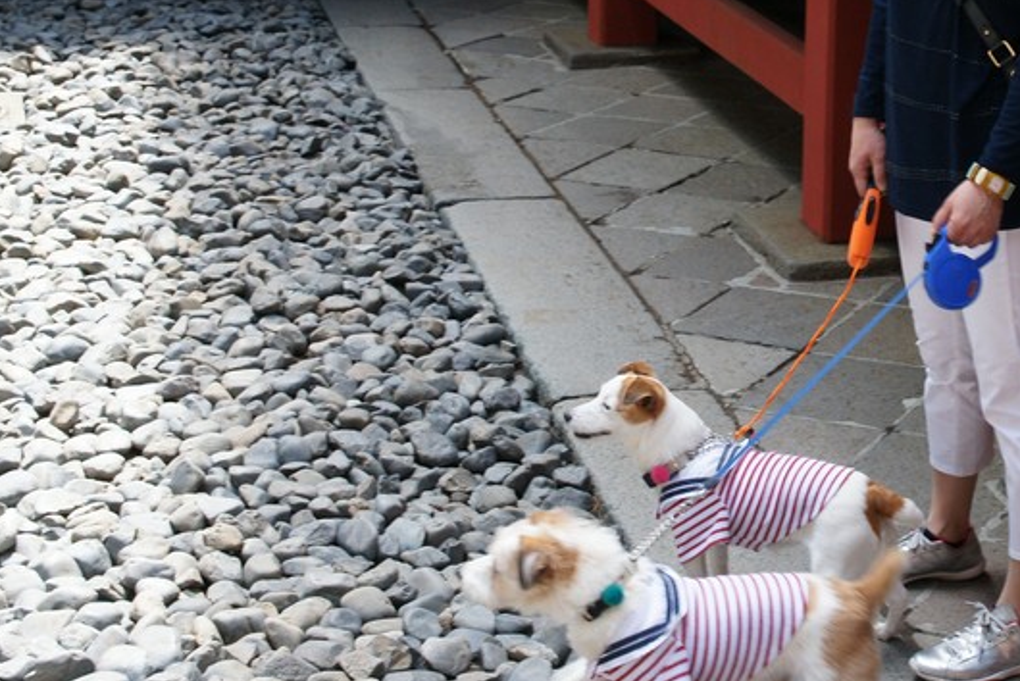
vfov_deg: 17.9
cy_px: 173
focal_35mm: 76
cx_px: 854
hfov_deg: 26.0
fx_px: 2154
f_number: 8
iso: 400
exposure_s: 1/60
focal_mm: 35
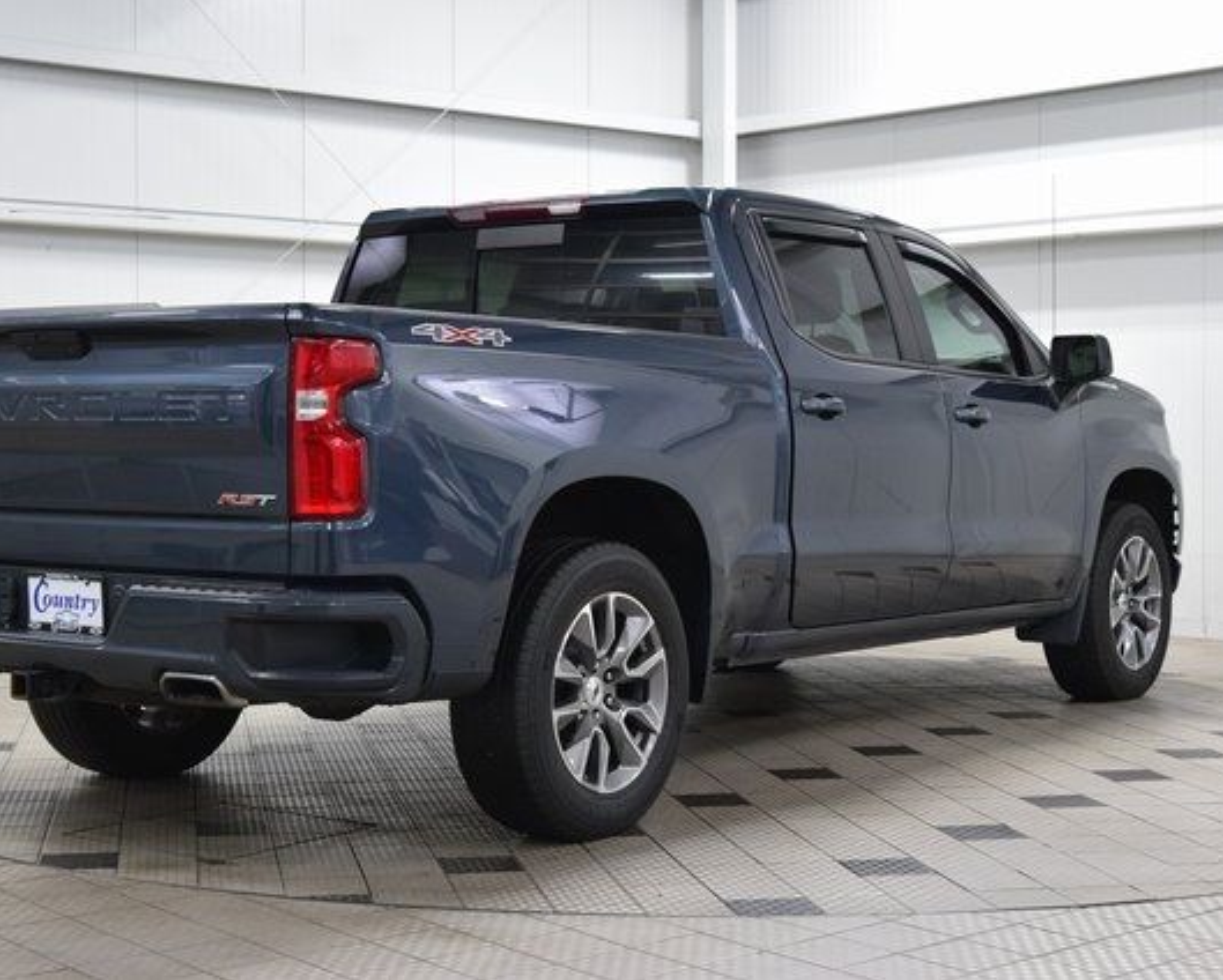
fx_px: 2158
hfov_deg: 31.6
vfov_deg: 25.6
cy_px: 489
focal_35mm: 60
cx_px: 516
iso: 1600
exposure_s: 1/60
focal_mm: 35
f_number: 5
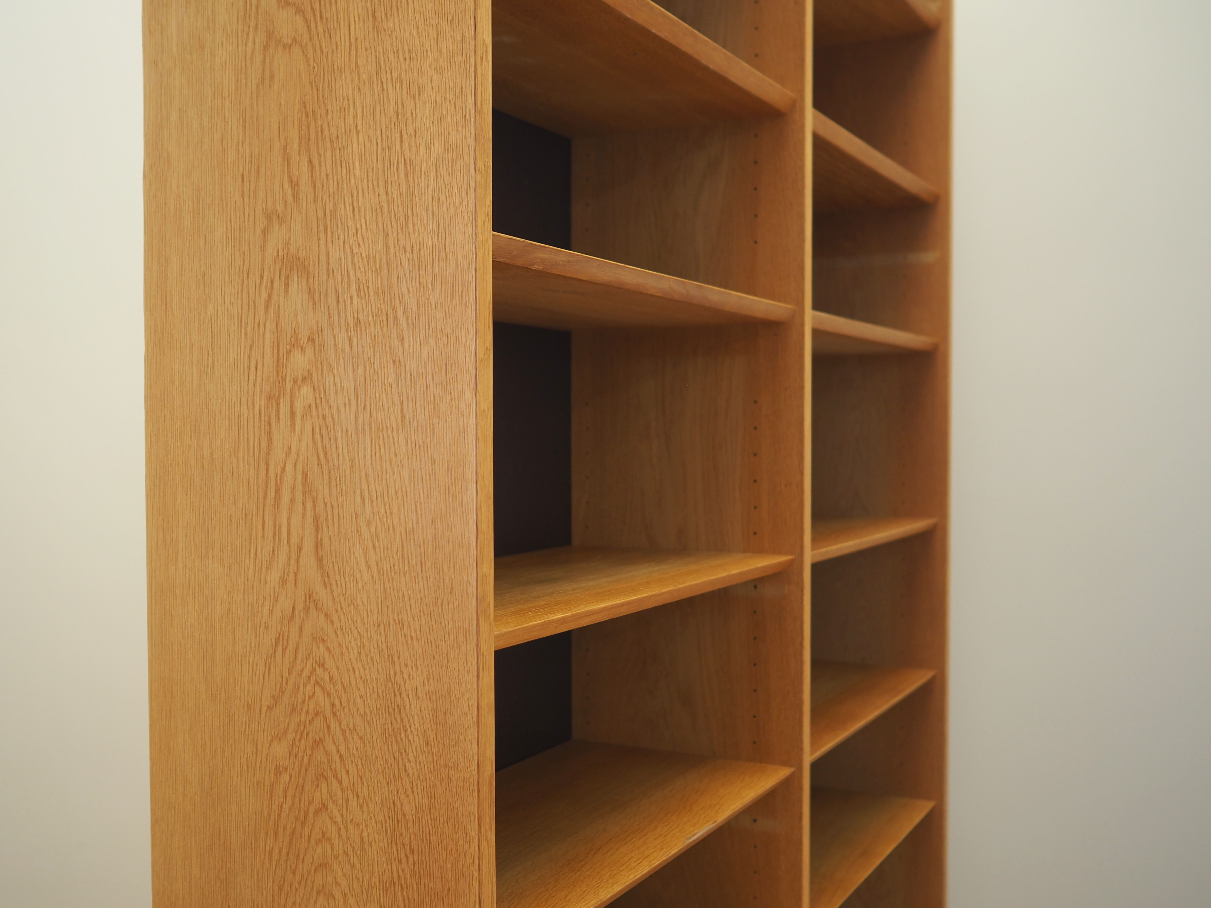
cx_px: 573
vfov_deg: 39.6
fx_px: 1259
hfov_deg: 51.3
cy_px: 471
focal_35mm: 36
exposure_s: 1/25
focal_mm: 17
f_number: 2.2
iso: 200
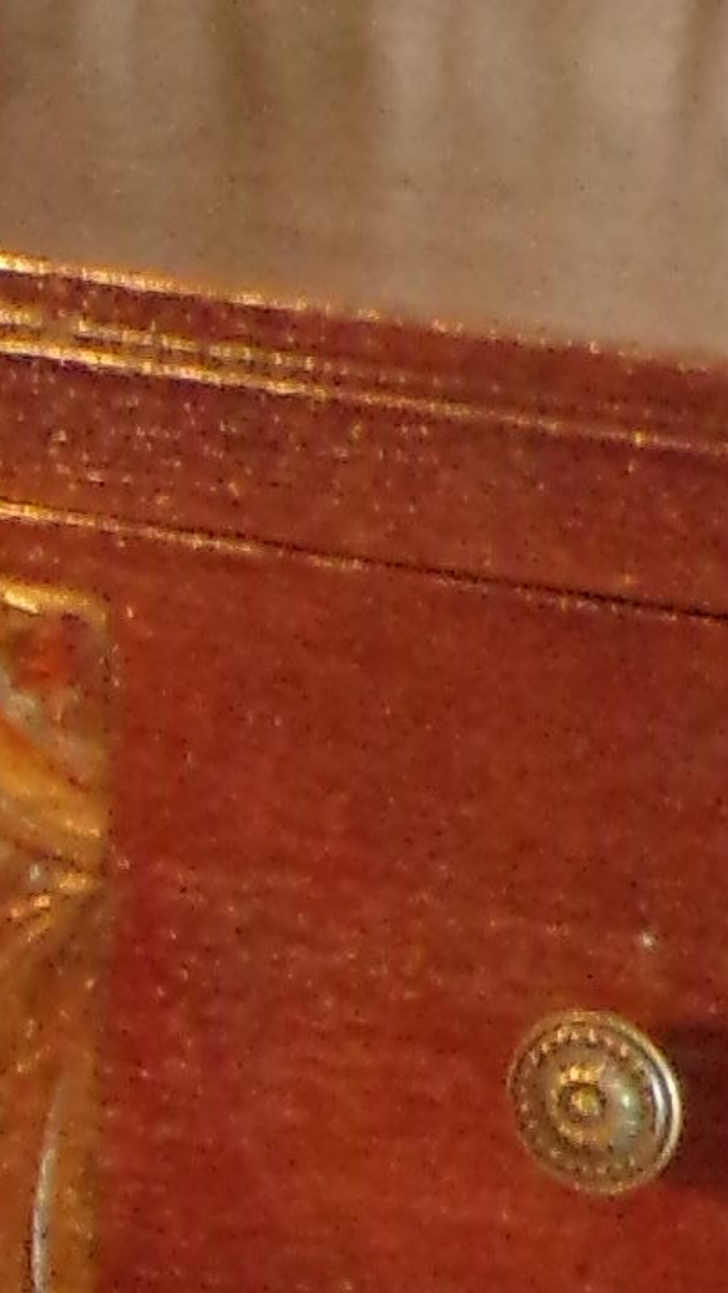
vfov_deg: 8.0
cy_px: 2278
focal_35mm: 260
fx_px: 8916
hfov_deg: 4.7
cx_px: 206
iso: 529
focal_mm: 6.6
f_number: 3.3
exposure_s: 1/17
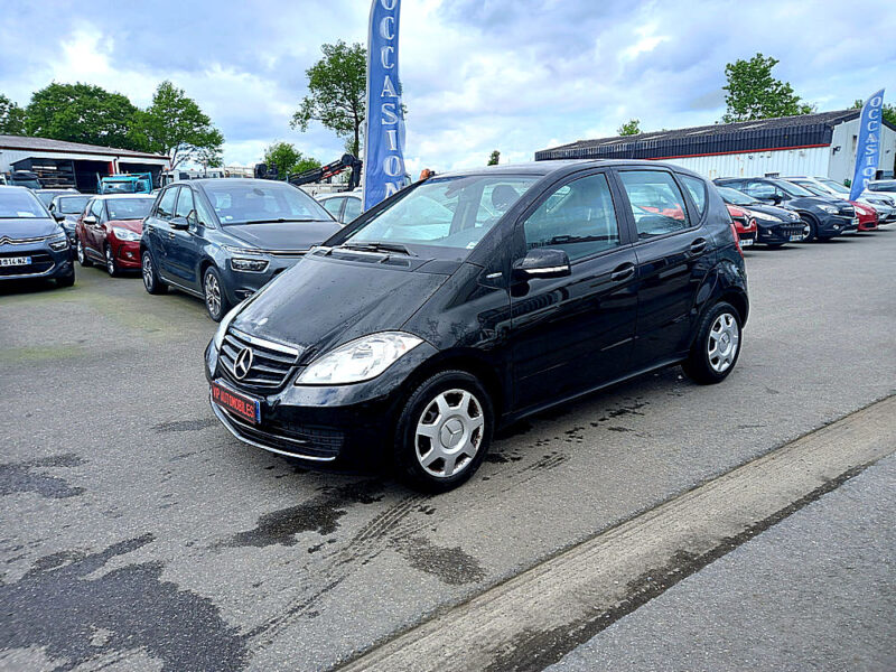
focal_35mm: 25
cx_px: 448
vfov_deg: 54.9
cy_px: 336
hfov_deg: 69.4
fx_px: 647
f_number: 2
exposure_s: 1/238
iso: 25
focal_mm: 4.6
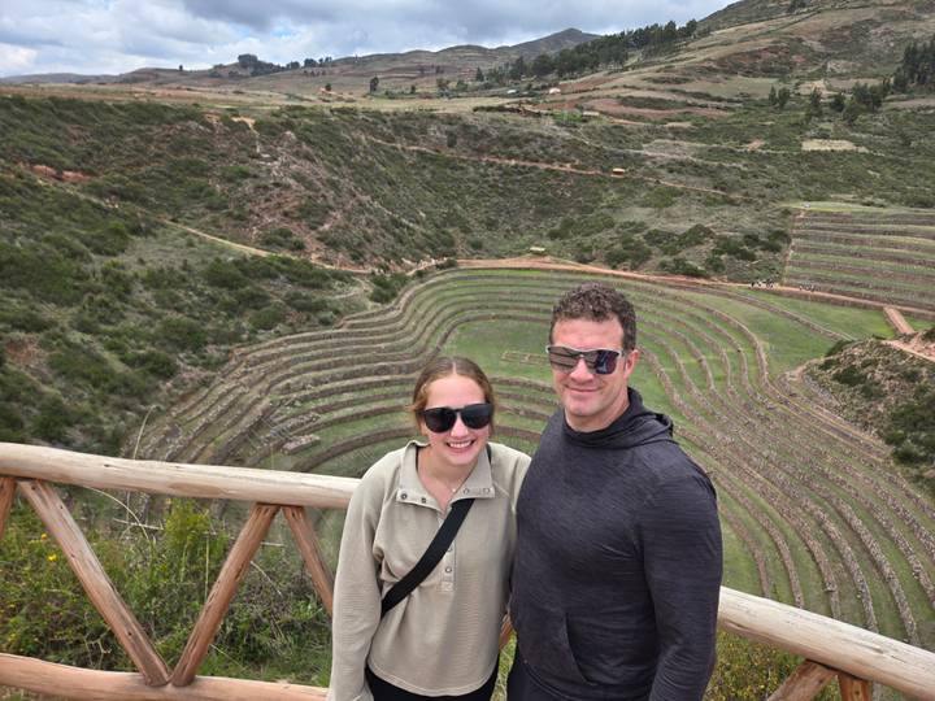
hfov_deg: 73.9
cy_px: 350
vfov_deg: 58.9
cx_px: 468
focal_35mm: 23
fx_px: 621
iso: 25
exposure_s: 1/1343
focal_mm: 5.4
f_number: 1.8
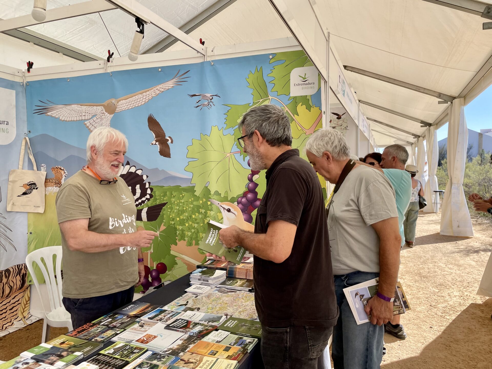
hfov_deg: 67.3
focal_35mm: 26
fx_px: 370
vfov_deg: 53.1
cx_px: 246
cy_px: 184
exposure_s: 1/818
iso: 32
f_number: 1.6
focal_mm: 4.2
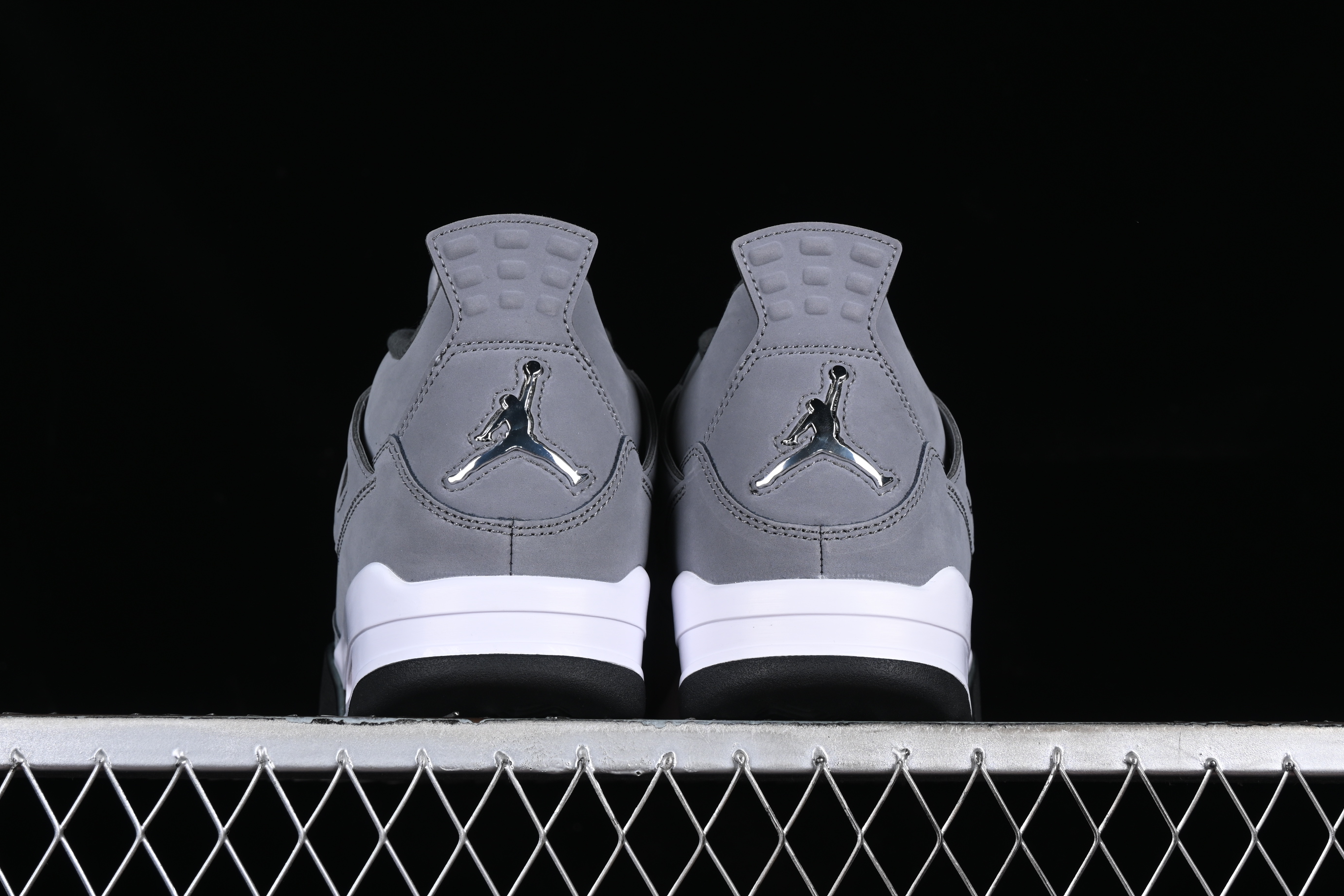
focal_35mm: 76
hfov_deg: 26.6
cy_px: 445
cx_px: 672
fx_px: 2837
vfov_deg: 18.0
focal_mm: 50
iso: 160
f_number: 8
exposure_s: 1/60
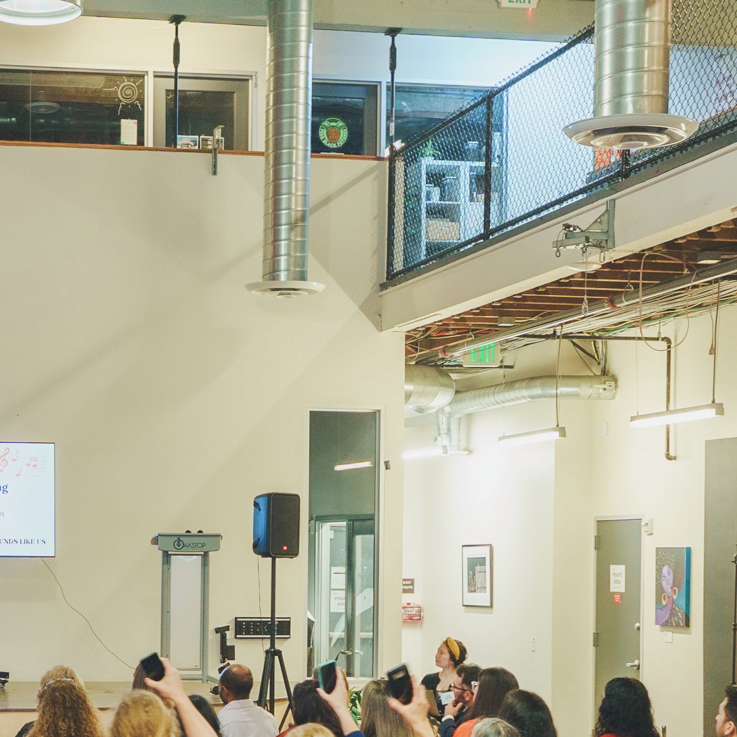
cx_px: 48
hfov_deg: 20.2
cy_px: 589
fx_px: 2023
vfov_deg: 20.4
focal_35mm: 84
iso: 400
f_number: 2.8
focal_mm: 20
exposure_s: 1/25
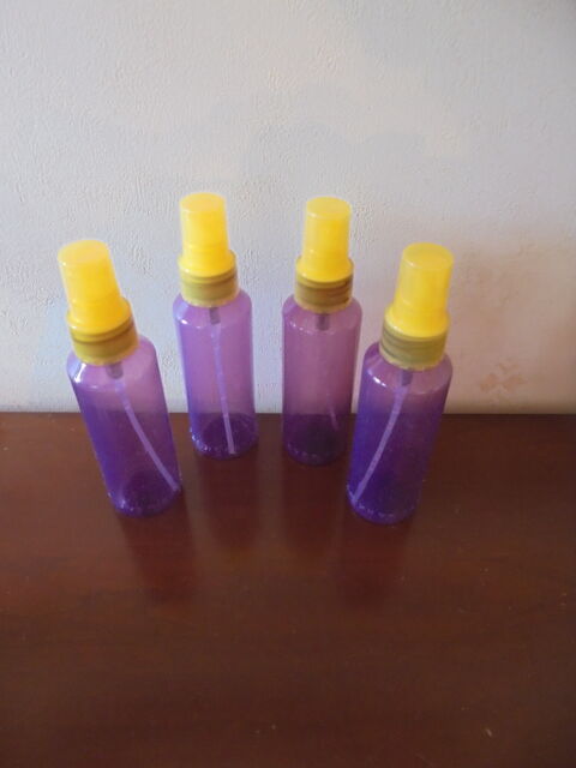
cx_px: 288
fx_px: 577
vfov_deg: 67.3
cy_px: 384
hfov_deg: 53.1
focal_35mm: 26
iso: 400
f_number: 3.5
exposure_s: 1/15
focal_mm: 4.6
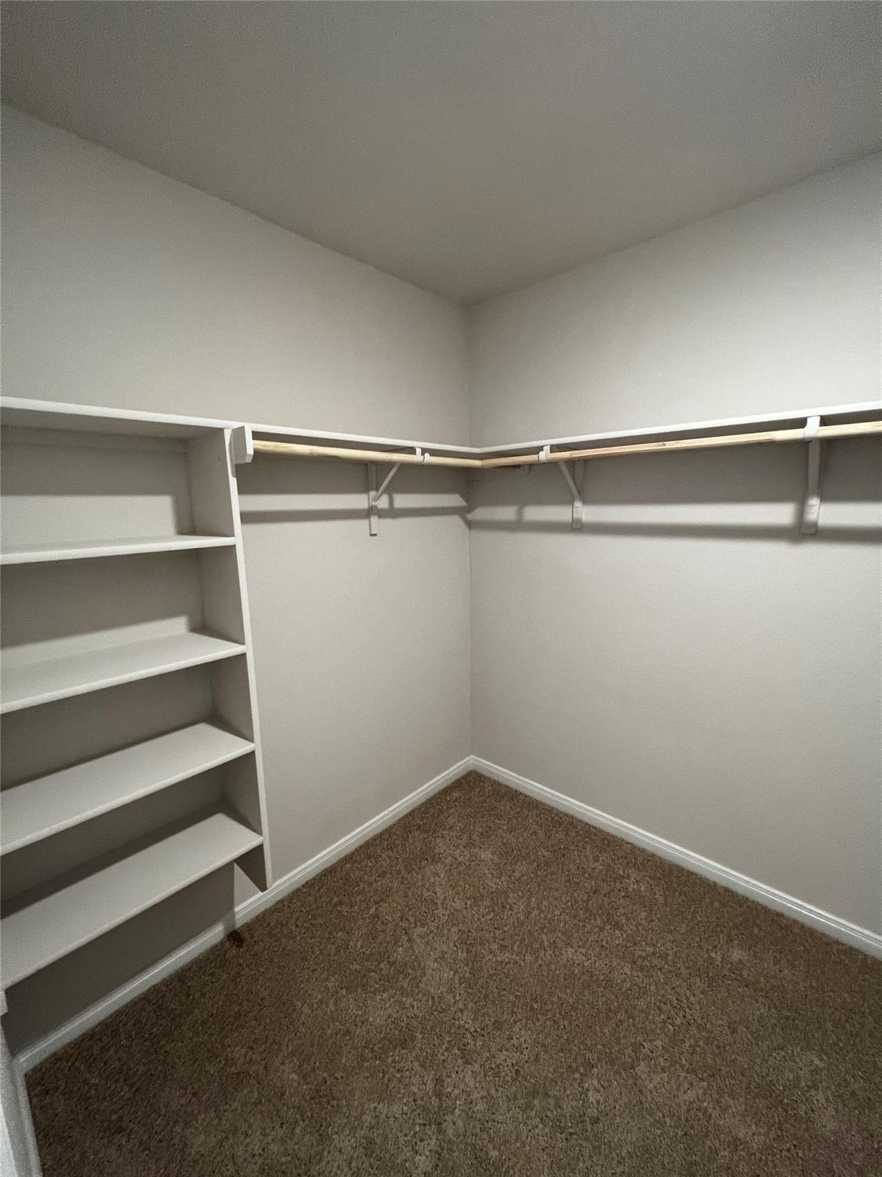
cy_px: 588
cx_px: 441
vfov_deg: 106.2
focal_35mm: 13
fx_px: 442
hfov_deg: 89.9
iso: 200
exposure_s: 1/60
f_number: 1.8
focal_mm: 1.57
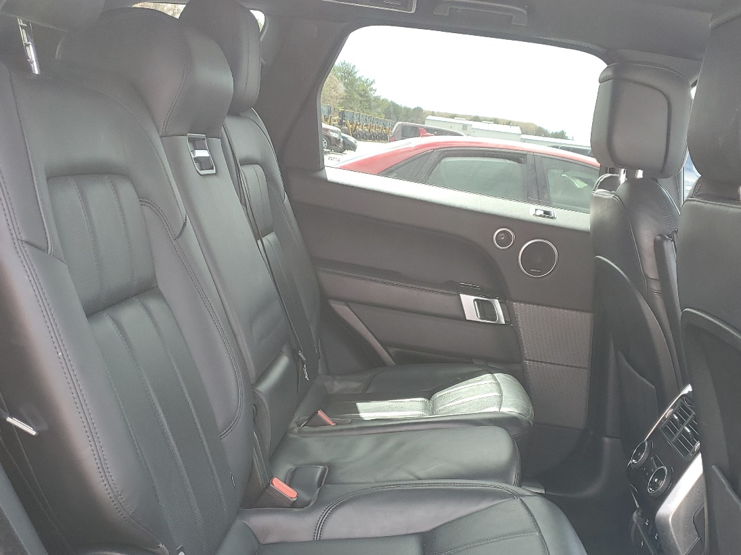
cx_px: 420
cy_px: 377
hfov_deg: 48.8
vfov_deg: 37.3
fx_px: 813
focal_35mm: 38
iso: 50
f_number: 1.5
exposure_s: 1/132
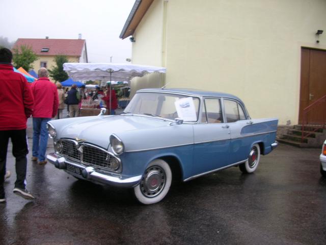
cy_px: 122
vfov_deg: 40.7
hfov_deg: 52.6
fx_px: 330
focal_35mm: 35
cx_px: 163
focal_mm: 5.8
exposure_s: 1/72.6
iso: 50
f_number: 2.8
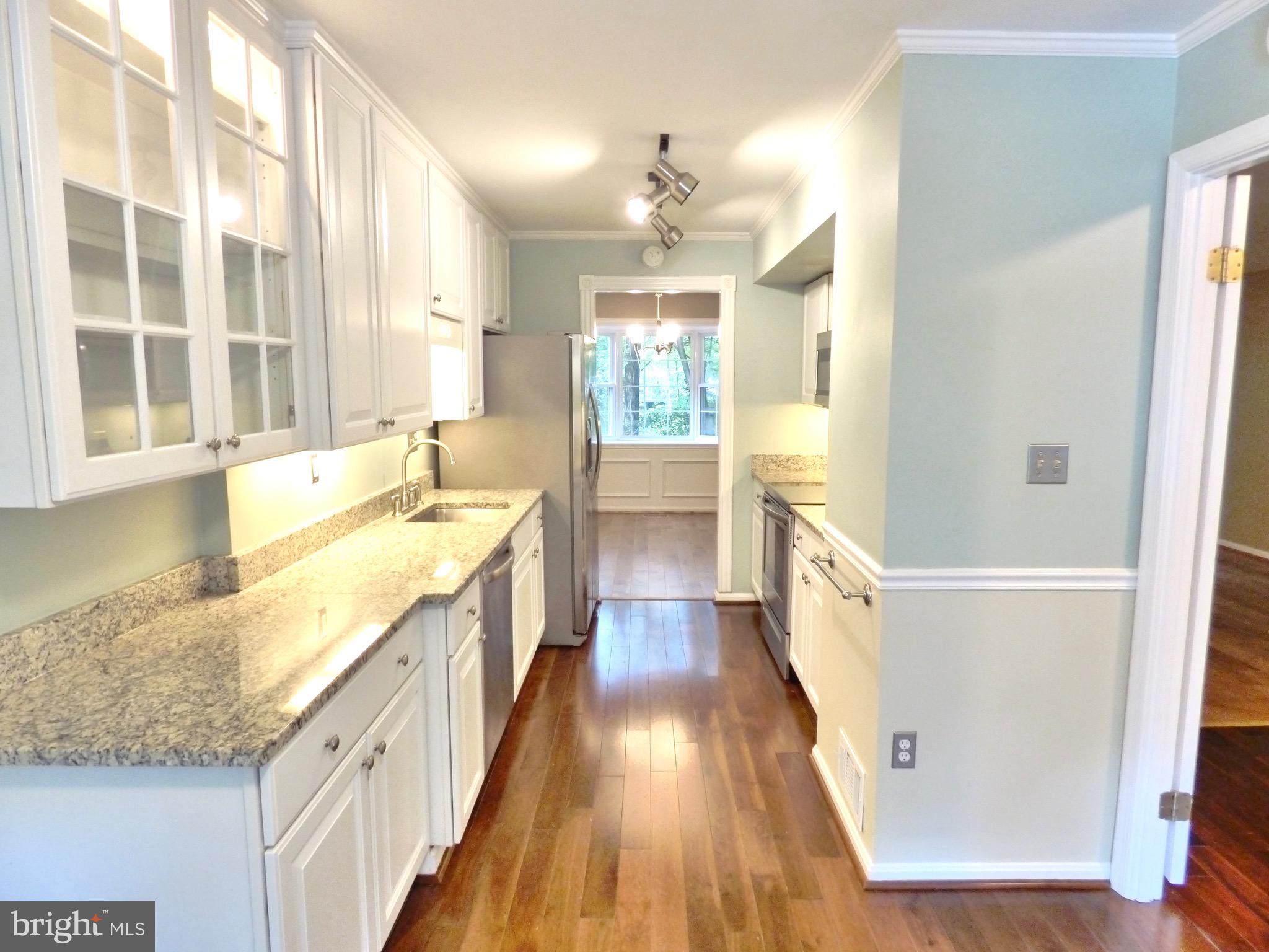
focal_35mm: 20
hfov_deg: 81.7
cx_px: 634
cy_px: 476
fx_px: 733
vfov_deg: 66.0
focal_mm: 3.58
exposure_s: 1/20
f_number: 2.8
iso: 400
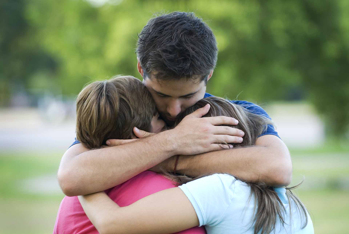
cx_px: 174
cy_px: 117
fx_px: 1965
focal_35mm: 202
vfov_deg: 6.8
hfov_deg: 10.1
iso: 100
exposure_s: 1/50
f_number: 2.8
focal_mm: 135
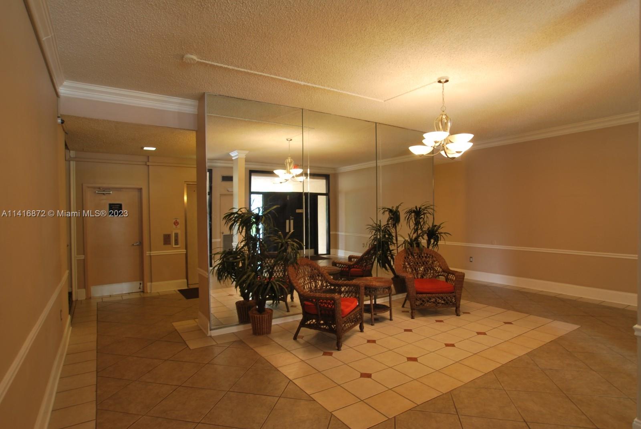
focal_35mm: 20
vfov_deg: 63.4
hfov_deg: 85.4
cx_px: 320
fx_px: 348
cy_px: 214
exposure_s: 1/3
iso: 100
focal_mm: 13
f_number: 5.6
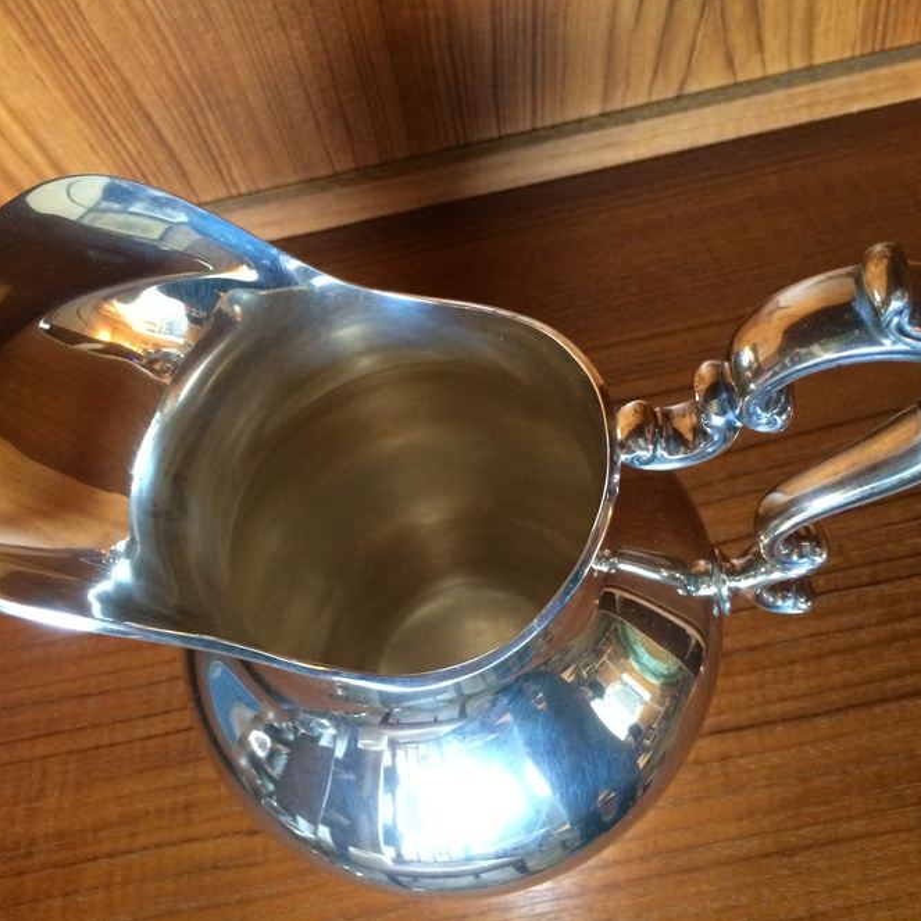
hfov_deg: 46.0
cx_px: 424
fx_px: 1084
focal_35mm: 36
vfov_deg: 46.0
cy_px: 454
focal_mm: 4.12
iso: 320
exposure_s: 1/30
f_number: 2.2
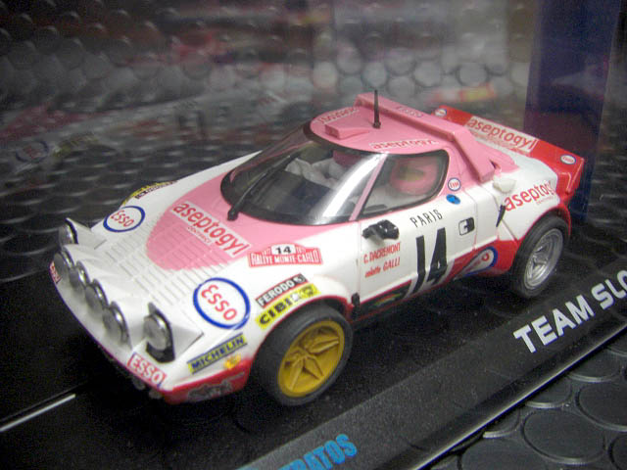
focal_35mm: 38
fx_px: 688
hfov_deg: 49.0
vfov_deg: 37.7
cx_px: 314
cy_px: 235
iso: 200
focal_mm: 6.3
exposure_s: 1/25
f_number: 3.4
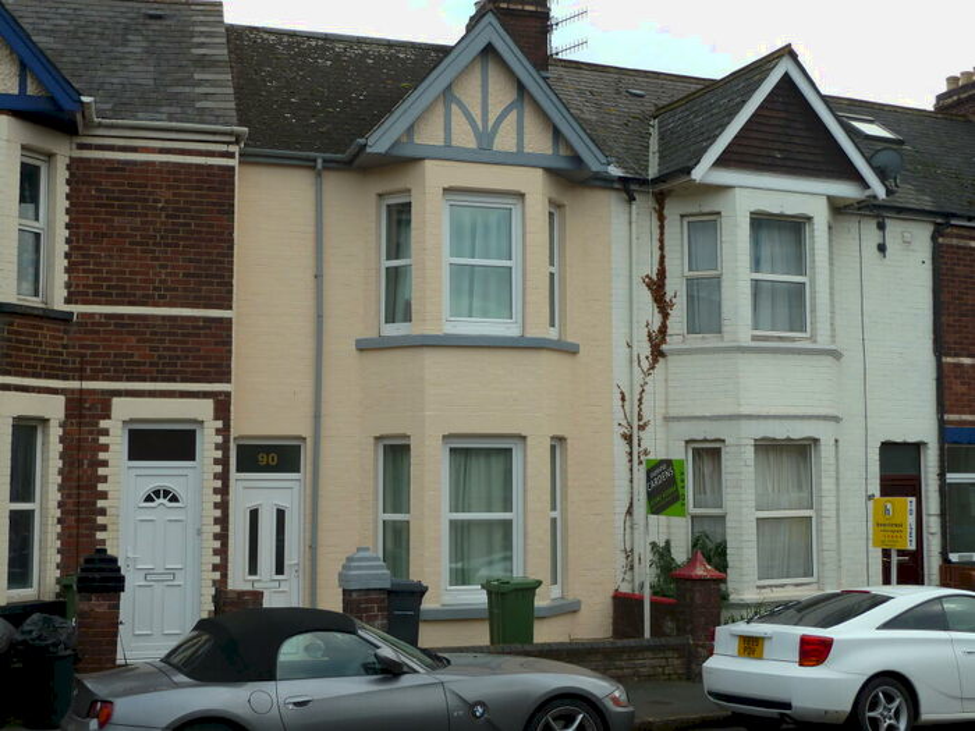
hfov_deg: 39.7
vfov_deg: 30.3
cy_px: 366
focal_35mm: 48
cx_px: 488
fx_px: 1352
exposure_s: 1/125
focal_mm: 7.9
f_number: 4
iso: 80
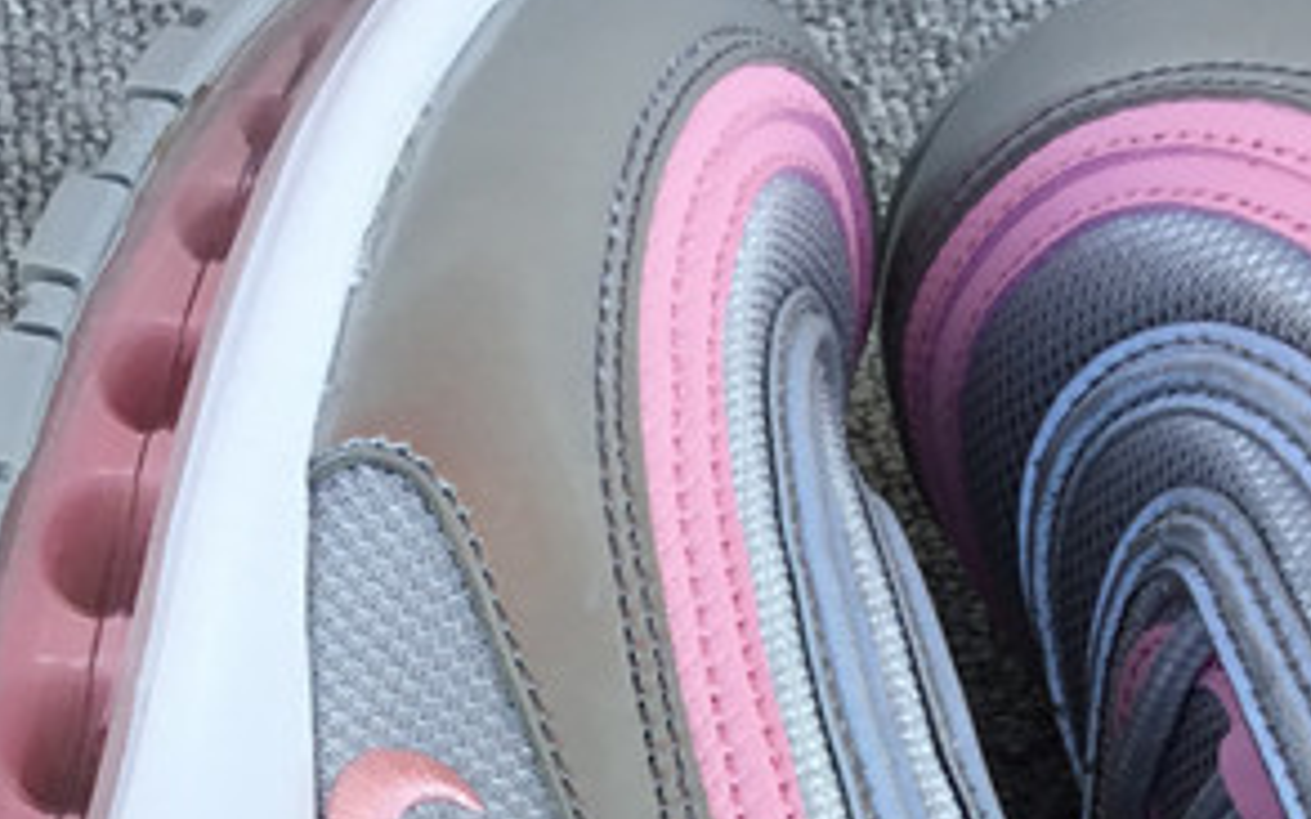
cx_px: 322
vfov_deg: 12.1
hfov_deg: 20.4
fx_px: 3608
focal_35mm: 101
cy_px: 1390
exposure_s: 1/137
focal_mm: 3.3
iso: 25
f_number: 2.4
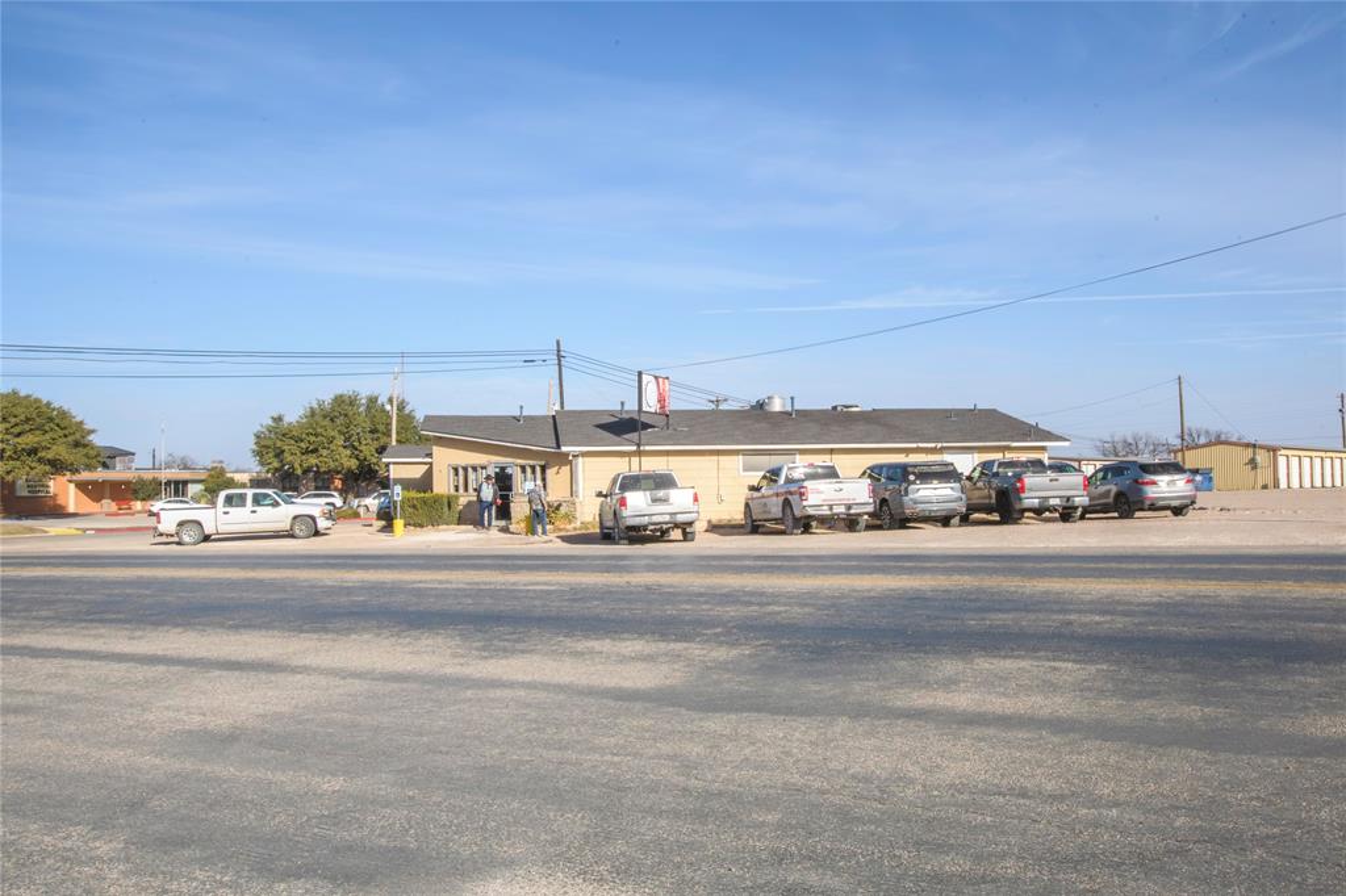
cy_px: 448
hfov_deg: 61.9
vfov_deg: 43.6
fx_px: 1121
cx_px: 673
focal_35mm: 30
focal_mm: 20
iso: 200
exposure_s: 1/320
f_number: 20
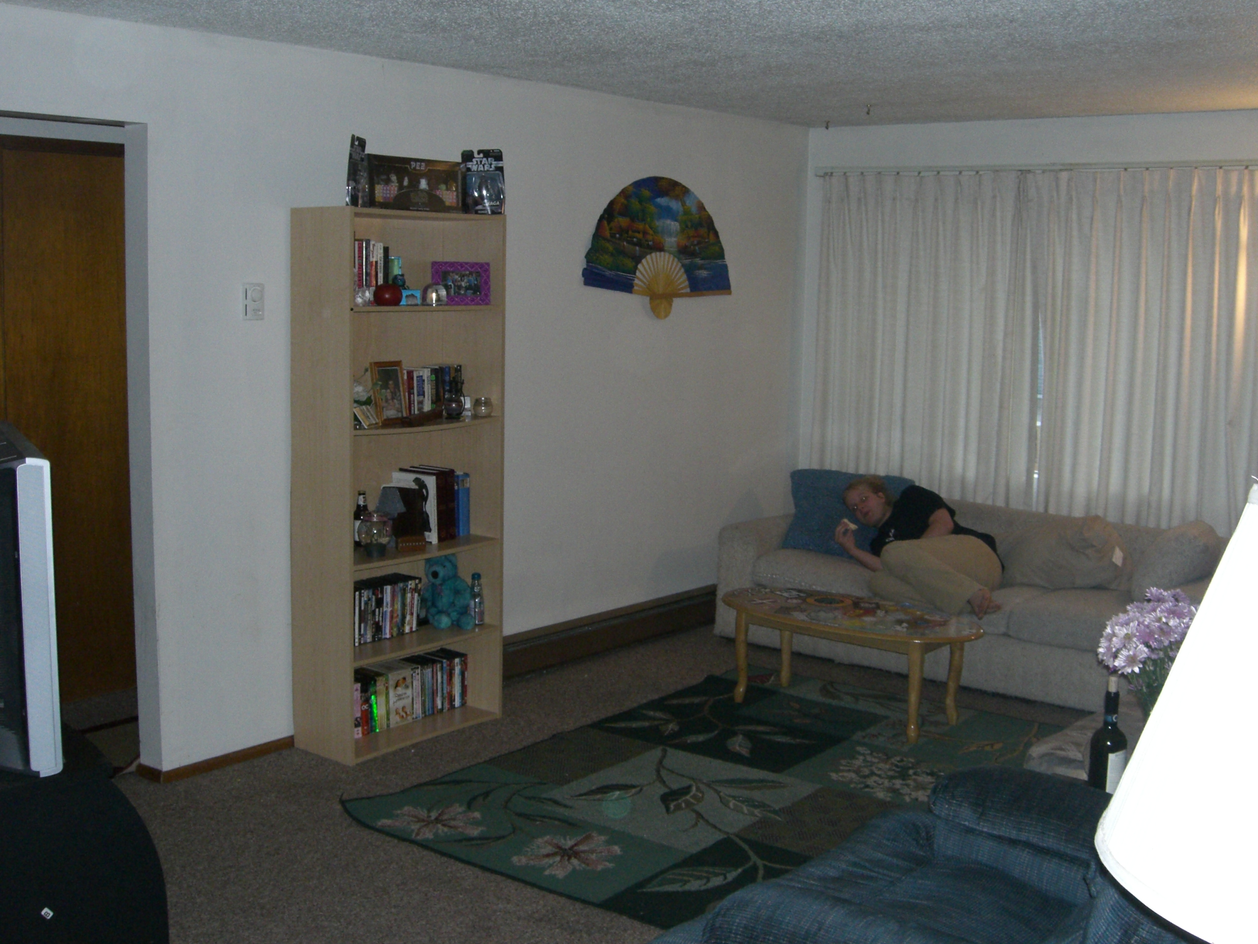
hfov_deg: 49.0
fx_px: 1381
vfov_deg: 37.7
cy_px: 472
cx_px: 629
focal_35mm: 38
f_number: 4
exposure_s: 1/60
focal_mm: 7.9
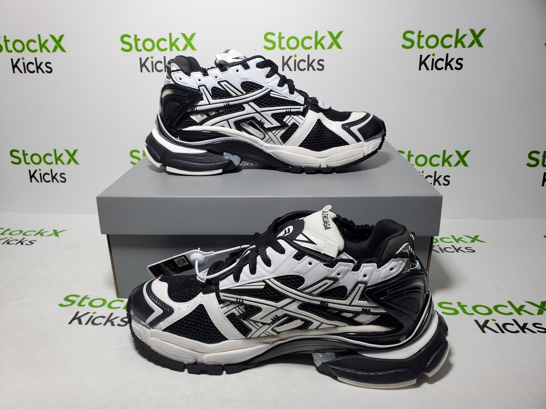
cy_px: 204
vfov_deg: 53.1
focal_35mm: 26
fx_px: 410
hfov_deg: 67.3
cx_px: 273
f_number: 2.4
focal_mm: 4.3
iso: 50
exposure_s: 1/198
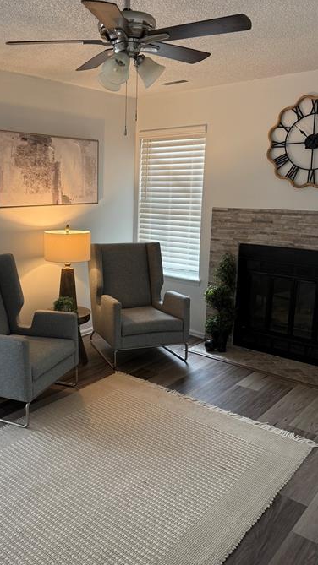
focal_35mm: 30
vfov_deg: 64.3
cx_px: 91
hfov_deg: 38.2
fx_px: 450
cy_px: 268
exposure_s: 1/60
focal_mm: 6.76
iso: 160
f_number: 1.78
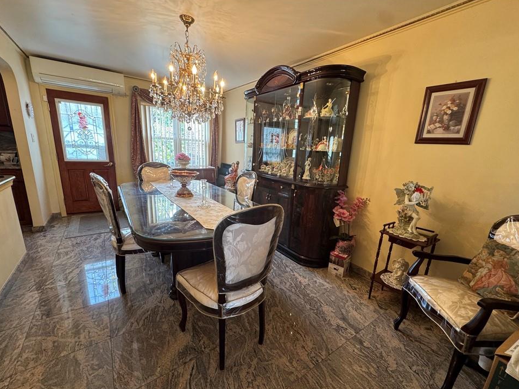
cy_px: 203
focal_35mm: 15
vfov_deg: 81.7
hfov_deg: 98.2
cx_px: 266
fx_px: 225
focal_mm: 2.22
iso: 200
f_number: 2.2
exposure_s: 1/60
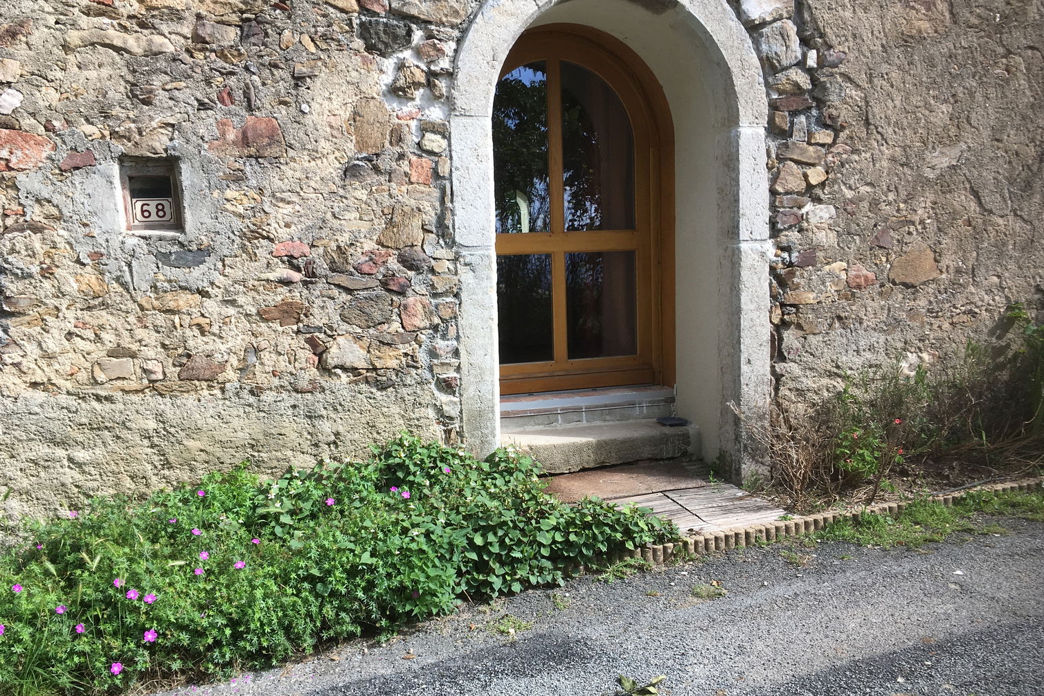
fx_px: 928
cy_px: 357
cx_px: 530
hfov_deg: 58.7
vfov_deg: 41.1
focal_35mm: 32
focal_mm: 4.15
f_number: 2.2
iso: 25
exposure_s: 1/527
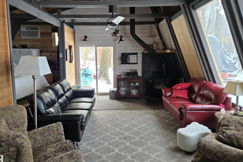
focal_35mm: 25
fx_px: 169
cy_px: 71
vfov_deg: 51.2
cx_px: 122
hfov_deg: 71.5
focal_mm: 5.4
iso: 80
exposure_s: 1/180
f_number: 1.8
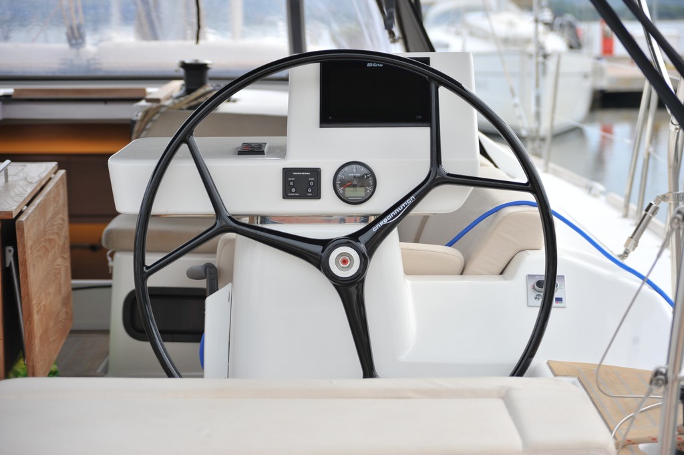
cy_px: 228
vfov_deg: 13.0
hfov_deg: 19.5
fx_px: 1993
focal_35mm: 105
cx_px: 342
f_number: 5.6
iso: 200
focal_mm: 105
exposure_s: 1/250
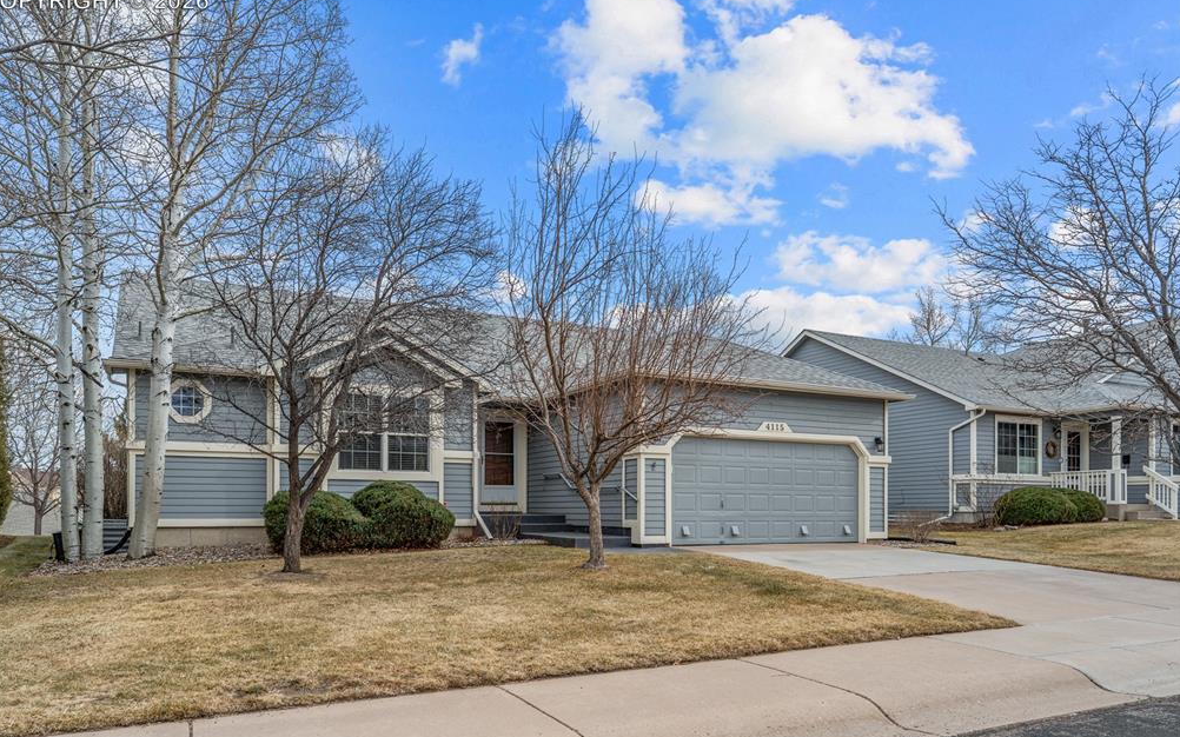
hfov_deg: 72.5
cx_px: 581
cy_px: 346
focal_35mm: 25
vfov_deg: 49.2
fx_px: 804
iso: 160
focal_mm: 24
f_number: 8
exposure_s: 1/200
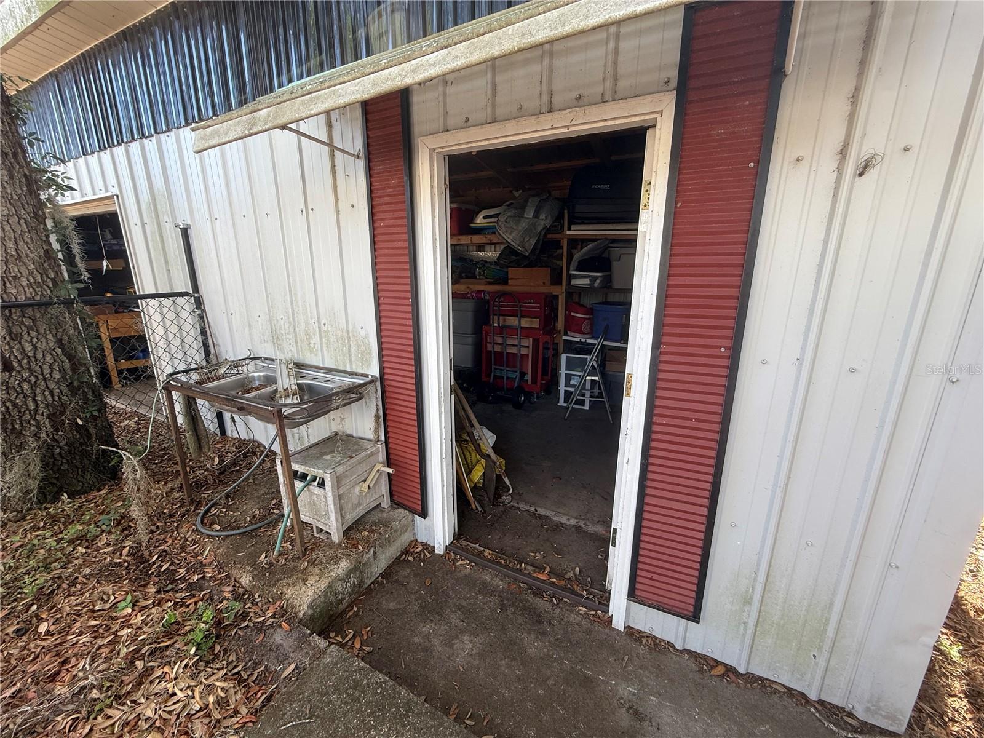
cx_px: 492
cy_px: 369
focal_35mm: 14
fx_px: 398
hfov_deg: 102.1
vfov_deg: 85.7
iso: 80
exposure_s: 1/99
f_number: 2.2
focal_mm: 2.22
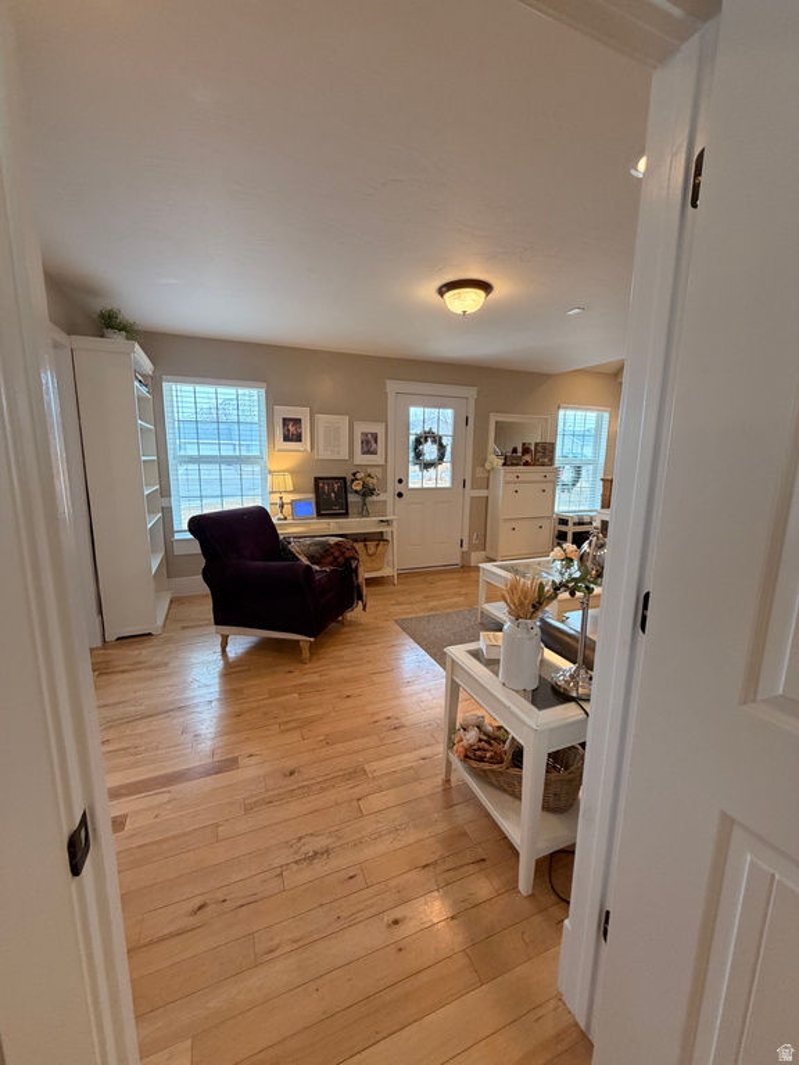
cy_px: 532
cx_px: 400
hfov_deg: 85.7
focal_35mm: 14
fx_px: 431
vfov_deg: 102.1
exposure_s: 1/60
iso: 200
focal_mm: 2.22
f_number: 2.2
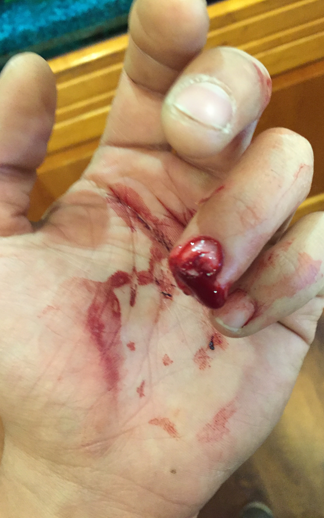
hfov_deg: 40.6
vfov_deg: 61.2
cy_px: 257
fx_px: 438
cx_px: 177
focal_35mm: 31
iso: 320
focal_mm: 4.15
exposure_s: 1/15
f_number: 2.2
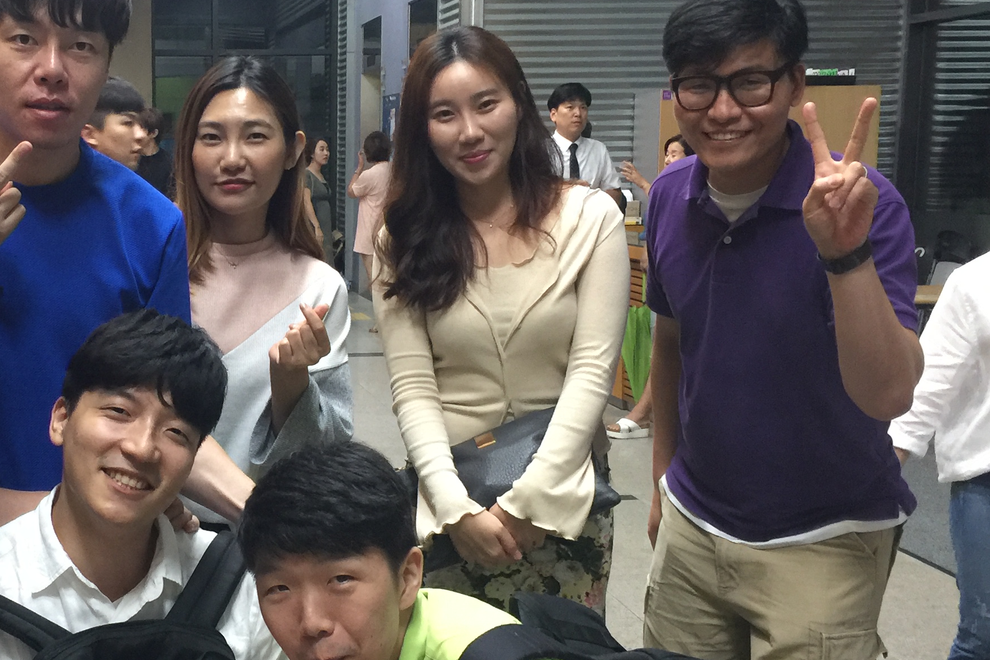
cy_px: 384
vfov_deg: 24.2
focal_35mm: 56
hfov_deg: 34.4
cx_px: 177
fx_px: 1540
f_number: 2.2
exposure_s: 1/15
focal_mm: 4.15
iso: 100
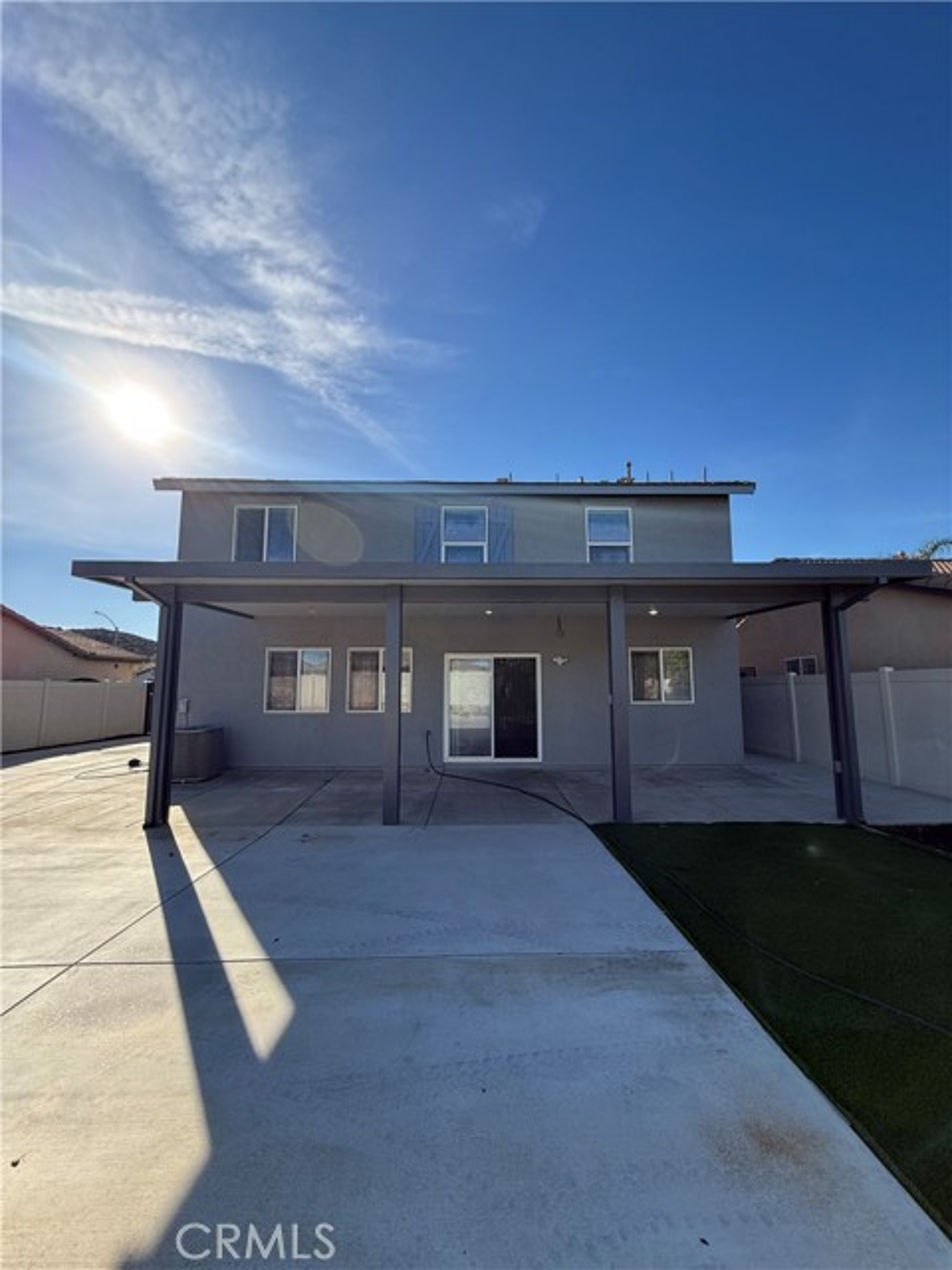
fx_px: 513
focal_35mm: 14
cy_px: 635
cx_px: 476
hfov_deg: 85.7
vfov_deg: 102.1
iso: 64
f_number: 2.2
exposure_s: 1/1189
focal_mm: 2.22
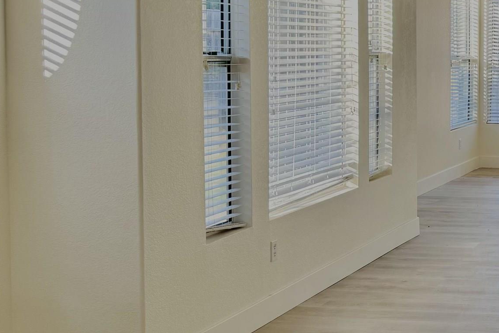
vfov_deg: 20.2
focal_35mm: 67
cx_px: 639
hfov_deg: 26.0
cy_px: 93
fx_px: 928
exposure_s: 1/185
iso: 80
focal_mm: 6.76
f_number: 1.78
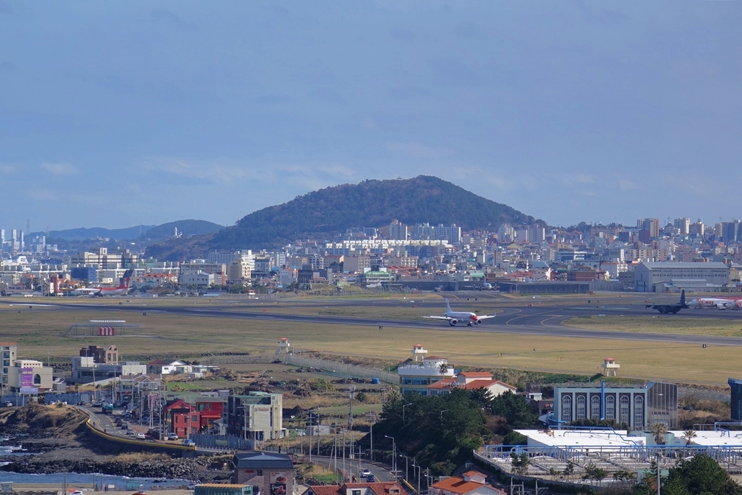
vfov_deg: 6.9
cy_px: 248
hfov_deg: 10.3
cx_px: 371
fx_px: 4122
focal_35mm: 200
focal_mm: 73.3
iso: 100
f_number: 4.5
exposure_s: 1/800
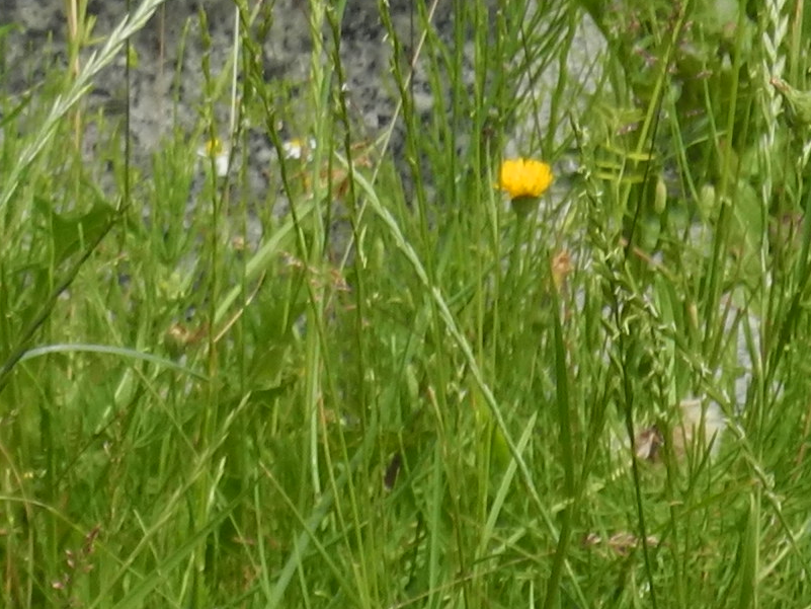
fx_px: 12700
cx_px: -285
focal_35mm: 542
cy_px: -428
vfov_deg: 2.7
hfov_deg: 3.6
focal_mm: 25.4
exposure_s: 1/640
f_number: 4.5
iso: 100
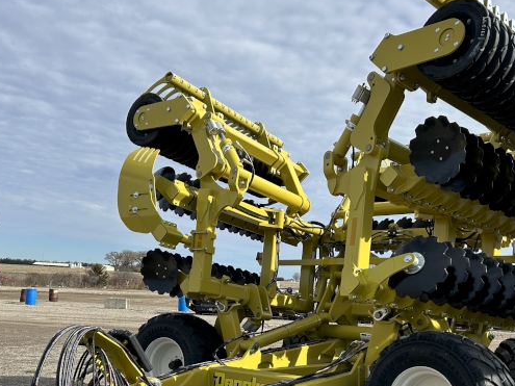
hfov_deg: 44.8
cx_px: 252
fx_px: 625
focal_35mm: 42
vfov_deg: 33.8
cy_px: 281
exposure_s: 1/3831
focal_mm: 5.7
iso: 50
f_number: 1.5
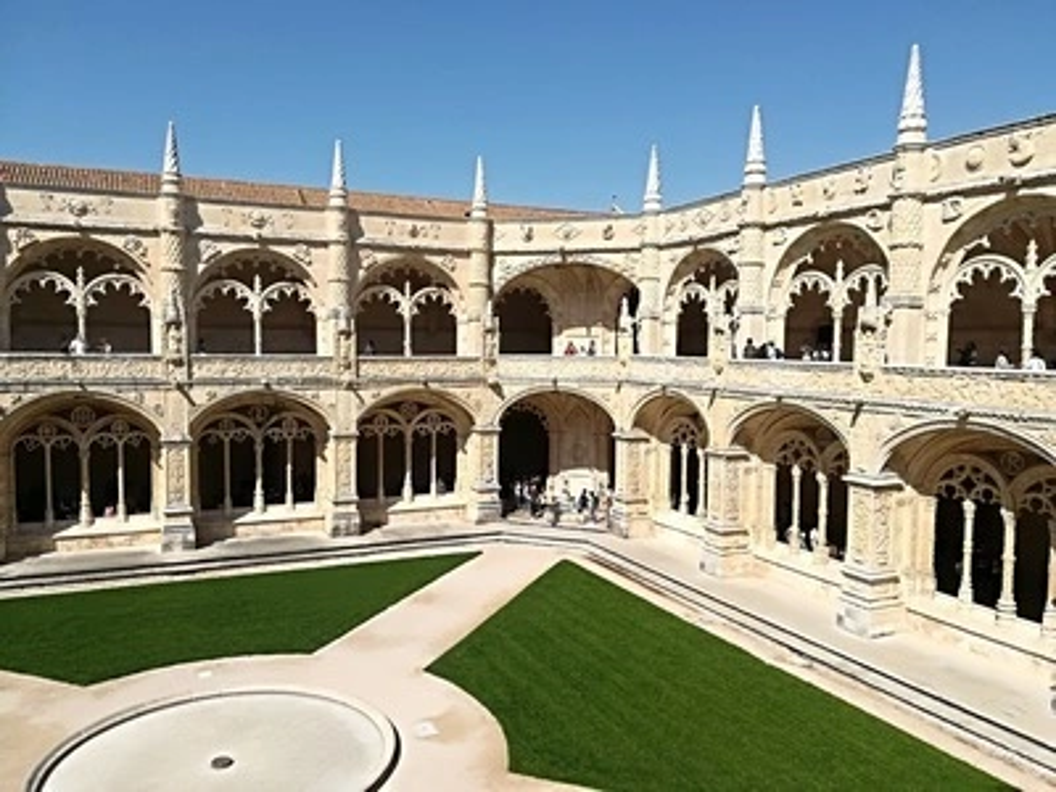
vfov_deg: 53.1
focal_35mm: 26
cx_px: 528
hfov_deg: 67.3
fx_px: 793
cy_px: 396
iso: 50
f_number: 2.2
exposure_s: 1/1258
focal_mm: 3.83
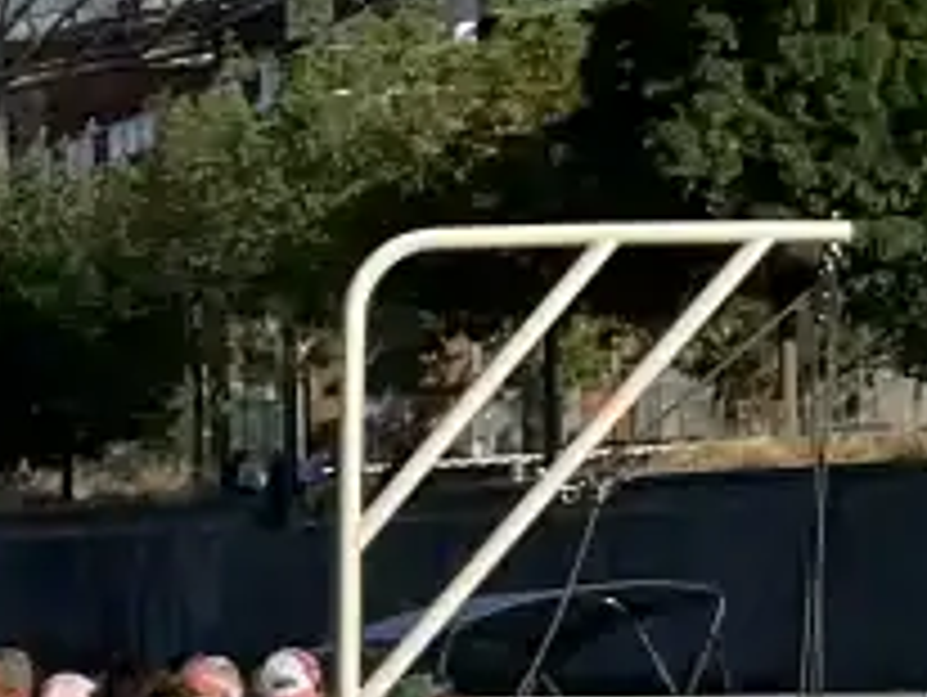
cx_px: -464
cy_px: 796
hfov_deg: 13.0
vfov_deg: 10.2
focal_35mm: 144
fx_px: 3861
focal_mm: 3
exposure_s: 1/2227
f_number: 1.8
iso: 16
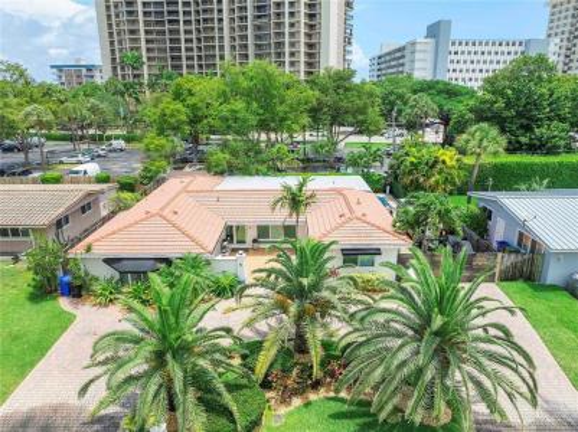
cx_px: 289
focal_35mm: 24
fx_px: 400
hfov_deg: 71.6
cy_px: 216
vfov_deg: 56.7
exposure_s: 1/1600
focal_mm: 12.29
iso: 100
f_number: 2.8
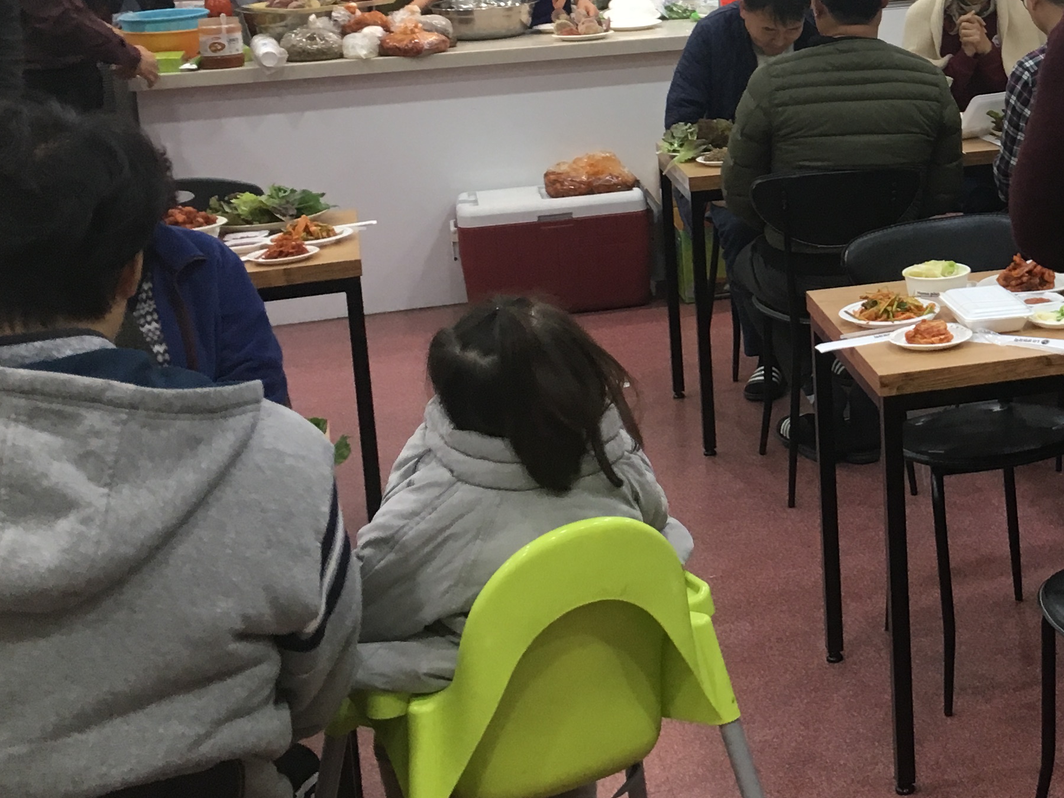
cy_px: 98
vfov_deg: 22.1
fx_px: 1998
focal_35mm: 65
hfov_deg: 28.0
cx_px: 1074
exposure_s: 1/30
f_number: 2.2
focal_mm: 4.15
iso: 80
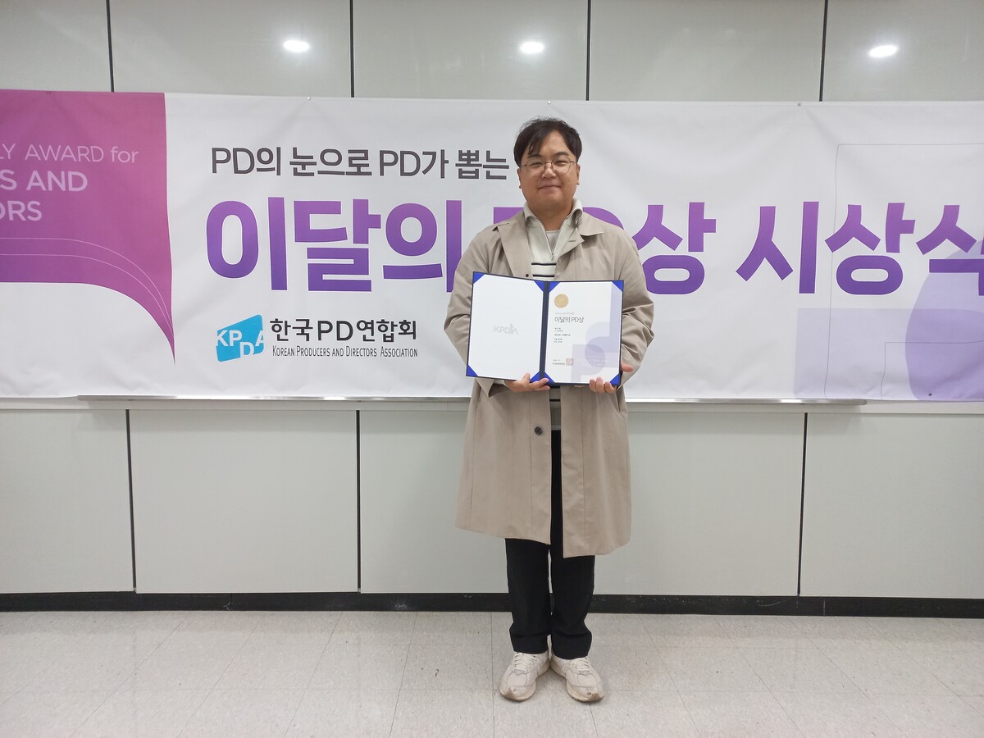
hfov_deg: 69.4
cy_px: 369
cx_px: 492
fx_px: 711
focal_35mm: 25
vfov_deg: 54.9
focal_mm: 4.6
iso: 160
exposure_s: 1/60
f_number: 1.8
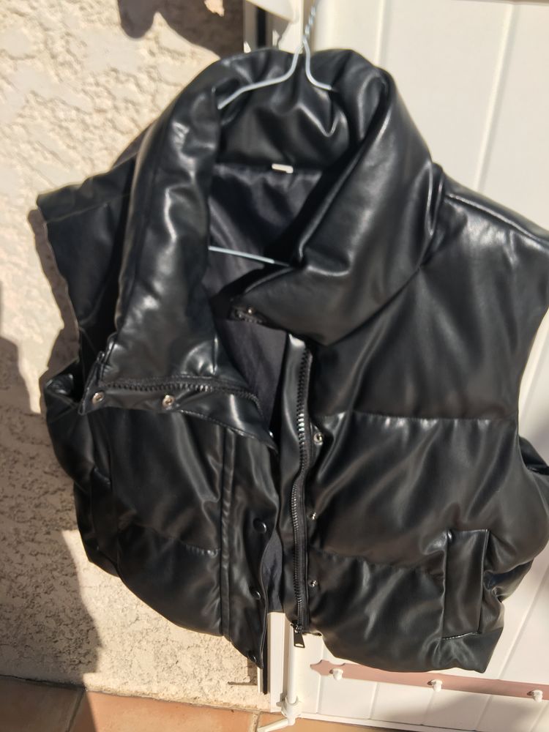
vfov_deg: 61.7
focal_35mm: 29
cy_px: 366
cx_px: 274
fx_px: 613
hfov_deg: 48.2
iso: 25
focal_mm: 4.15
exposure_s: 1/1603
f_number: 2.2
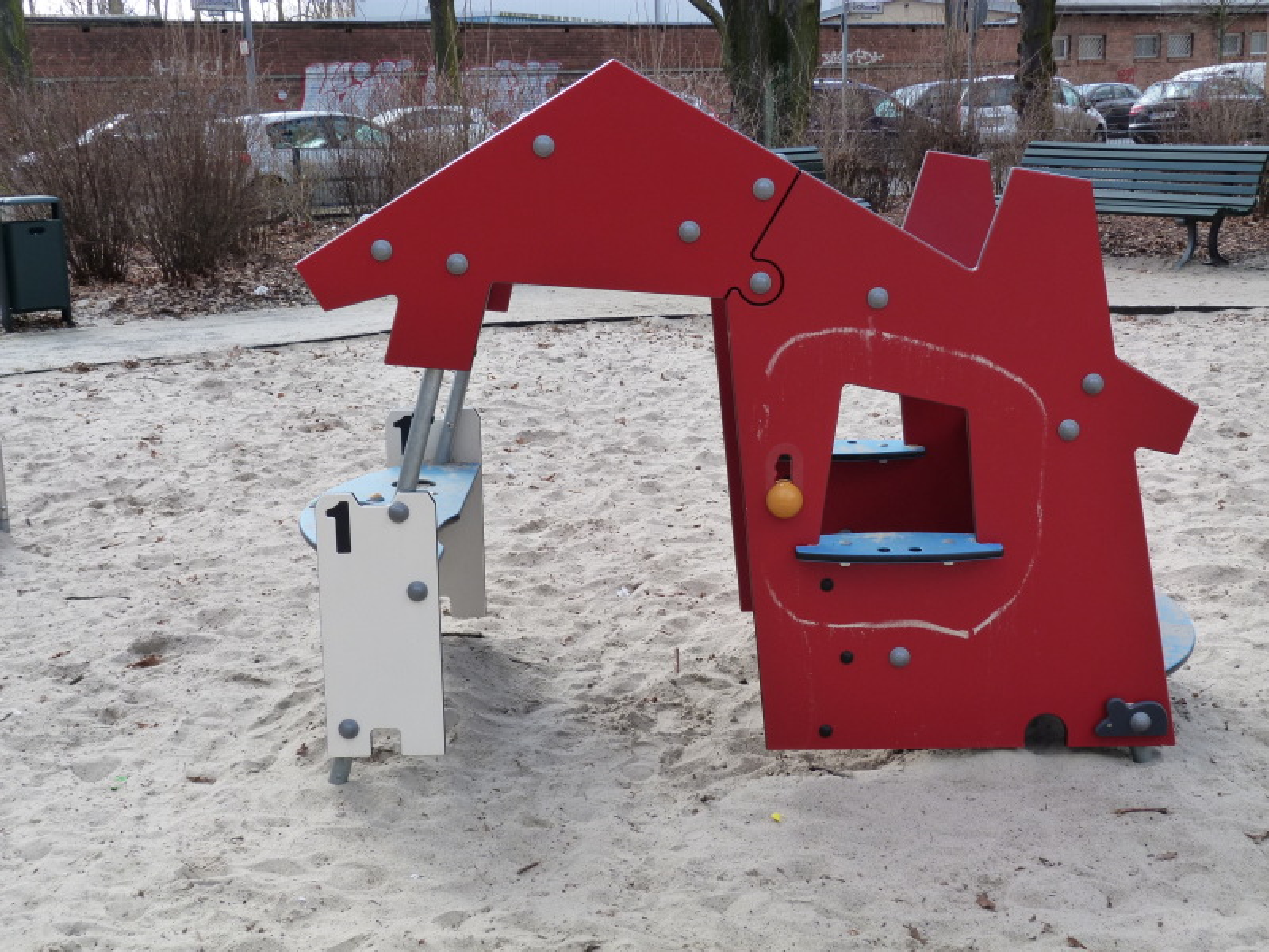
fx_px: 1796
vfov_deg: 29.7
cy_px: 476
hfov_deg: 38.9
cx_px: 634
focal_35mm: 49
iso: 125
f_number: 4
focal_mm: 8.7
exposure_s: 1/160
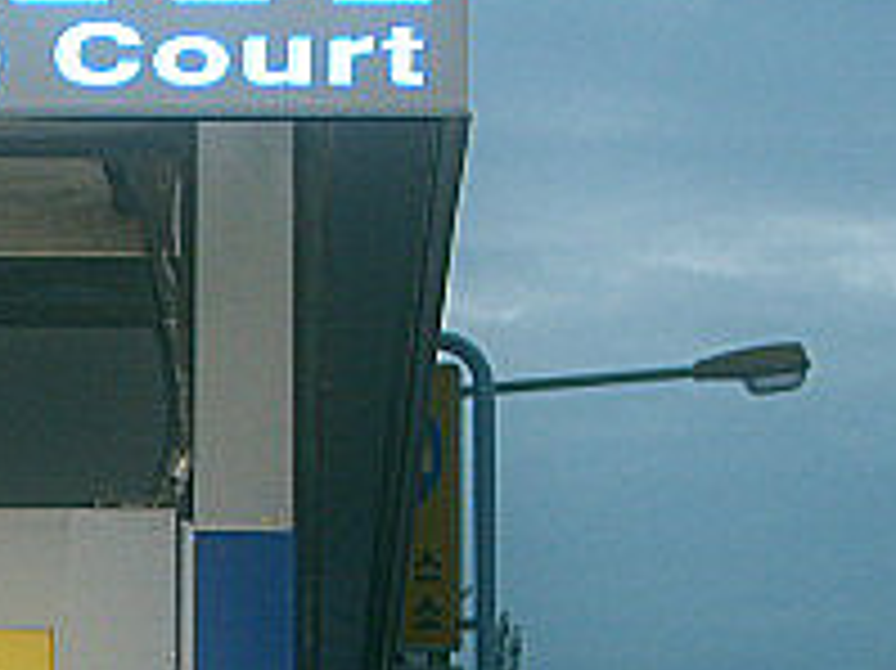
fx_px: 4320
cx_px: 45
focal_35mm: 167
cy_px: 724
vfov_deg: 8.8
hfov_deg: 11.7
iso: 100
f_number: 3.3
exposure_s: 1/45
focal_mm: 8.7
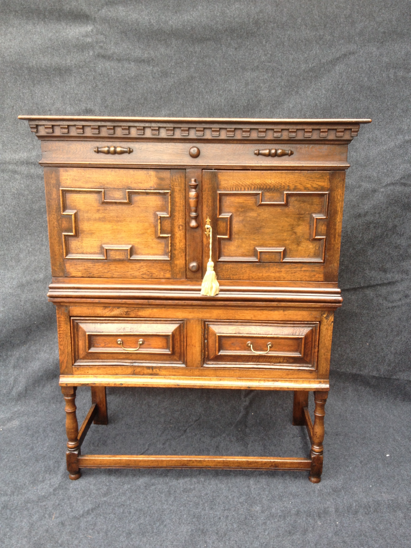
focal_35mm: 35
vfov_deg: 52.6
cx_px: 206
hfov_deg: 40.7
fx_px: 554
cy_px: 274
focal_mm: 4.28
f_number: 2.4
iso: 50
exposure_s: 1/120
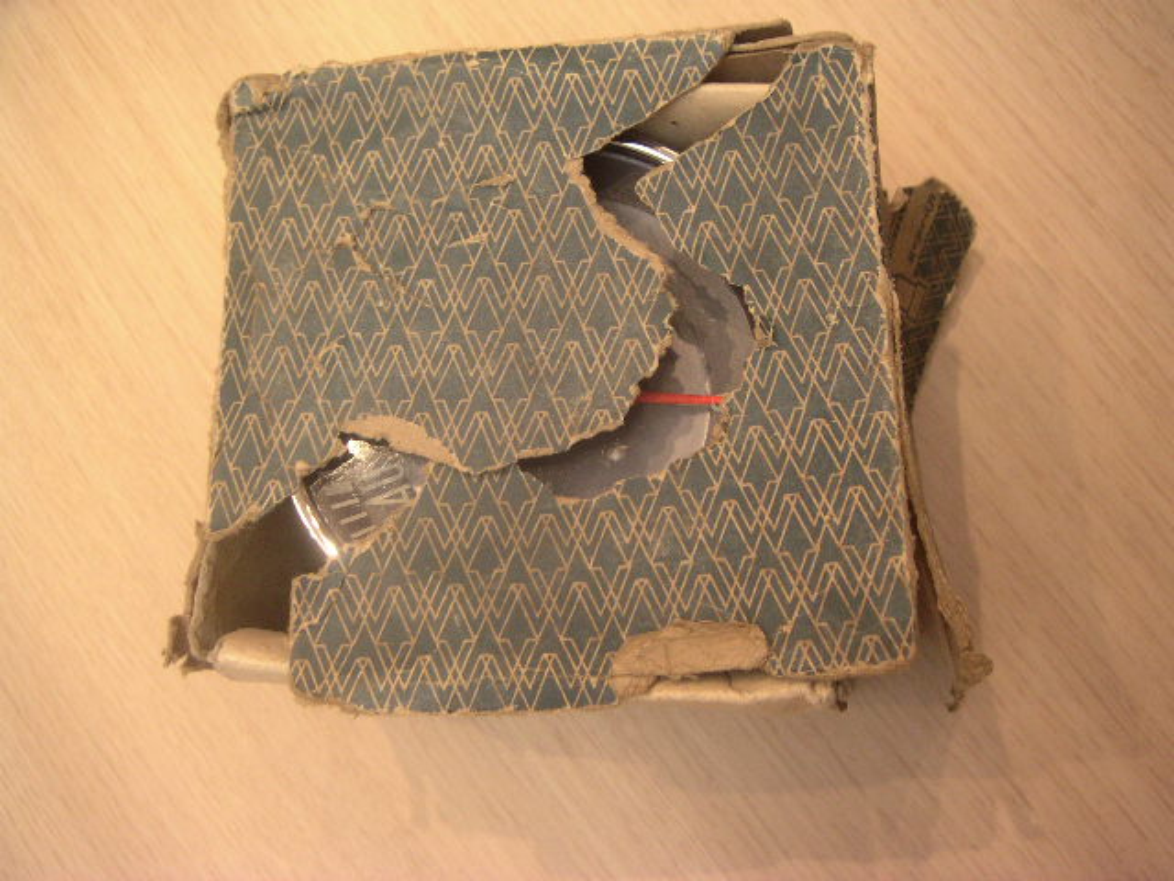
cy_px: 440
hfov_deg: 49.0
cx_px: 587
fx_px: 1289
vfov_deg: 37.7
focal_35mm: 38
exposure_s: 1/20
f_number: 2.8
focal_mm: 6
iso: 100
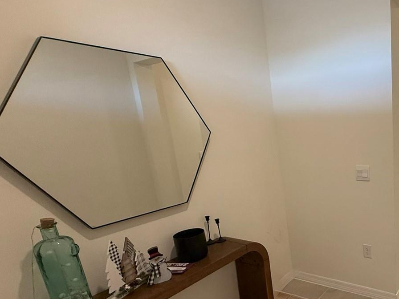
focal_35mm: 25
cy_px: 190
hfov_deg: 59.9
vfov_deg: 54.2
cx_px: 353
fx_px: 288
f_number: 2.2
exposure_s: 1/120
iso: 320
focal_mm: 2.22
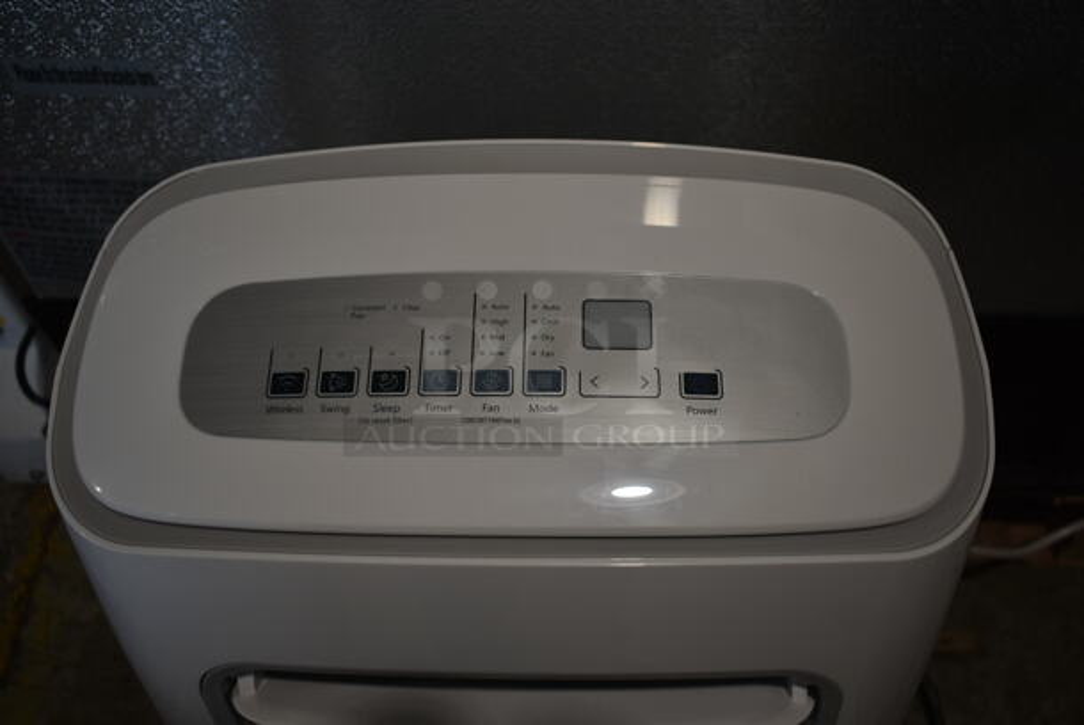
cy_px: 362
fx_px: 1040
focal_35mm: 34
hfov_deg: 55.1
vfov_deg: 38.4
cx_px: 542
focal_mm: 23
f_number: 3.8
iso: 100
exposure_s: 1/50
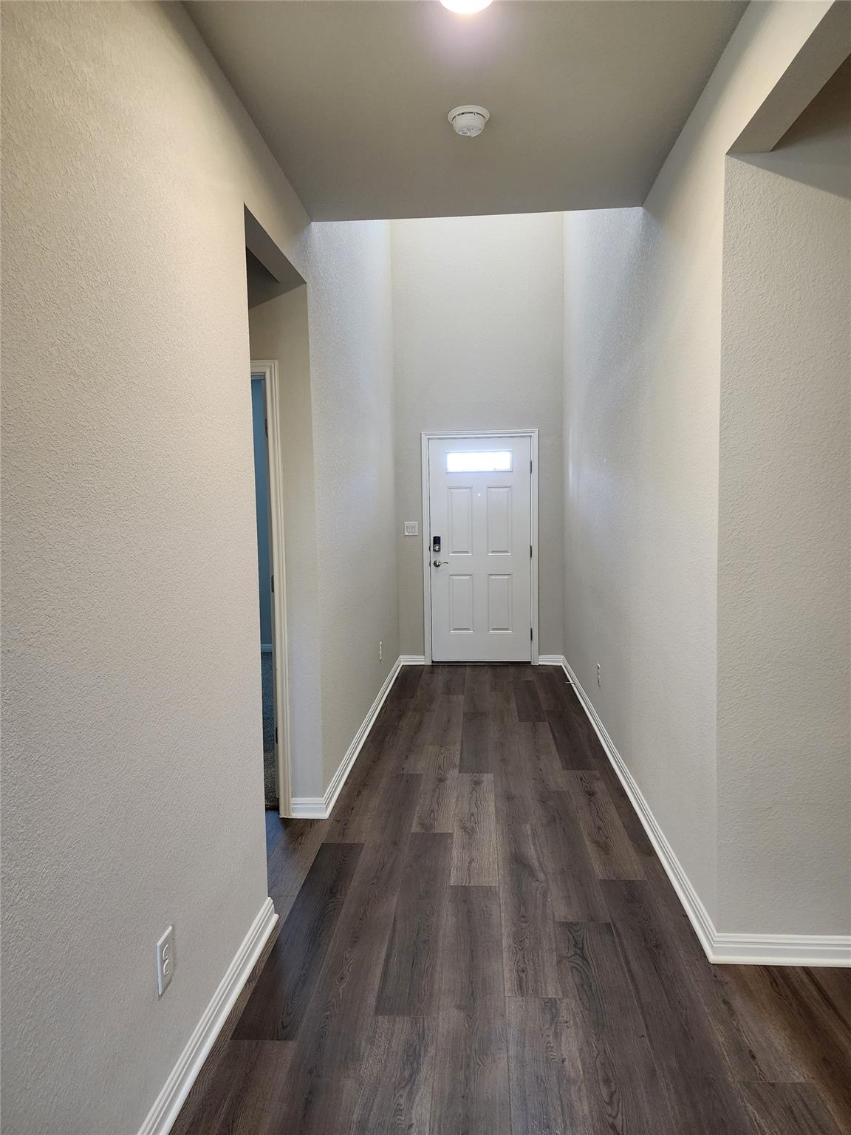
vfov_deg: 73.9
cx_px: 426
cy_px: 568
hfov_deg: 58.9
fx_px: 754
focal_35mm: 23
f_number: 1.8
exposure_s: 1/120
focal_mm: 6.4
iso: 400
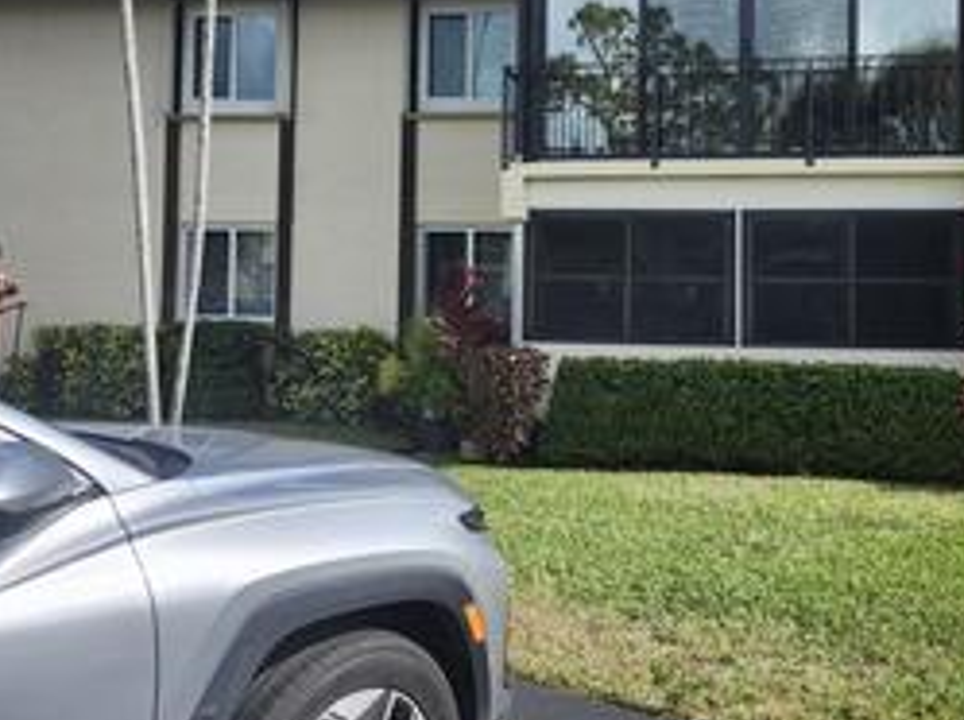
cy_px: 248
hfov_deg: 49.6
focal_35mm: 37
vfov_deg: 38.2
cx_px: 616
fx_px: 1029
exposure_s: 1/1704
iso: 25
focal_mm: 5.54
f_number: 1.8
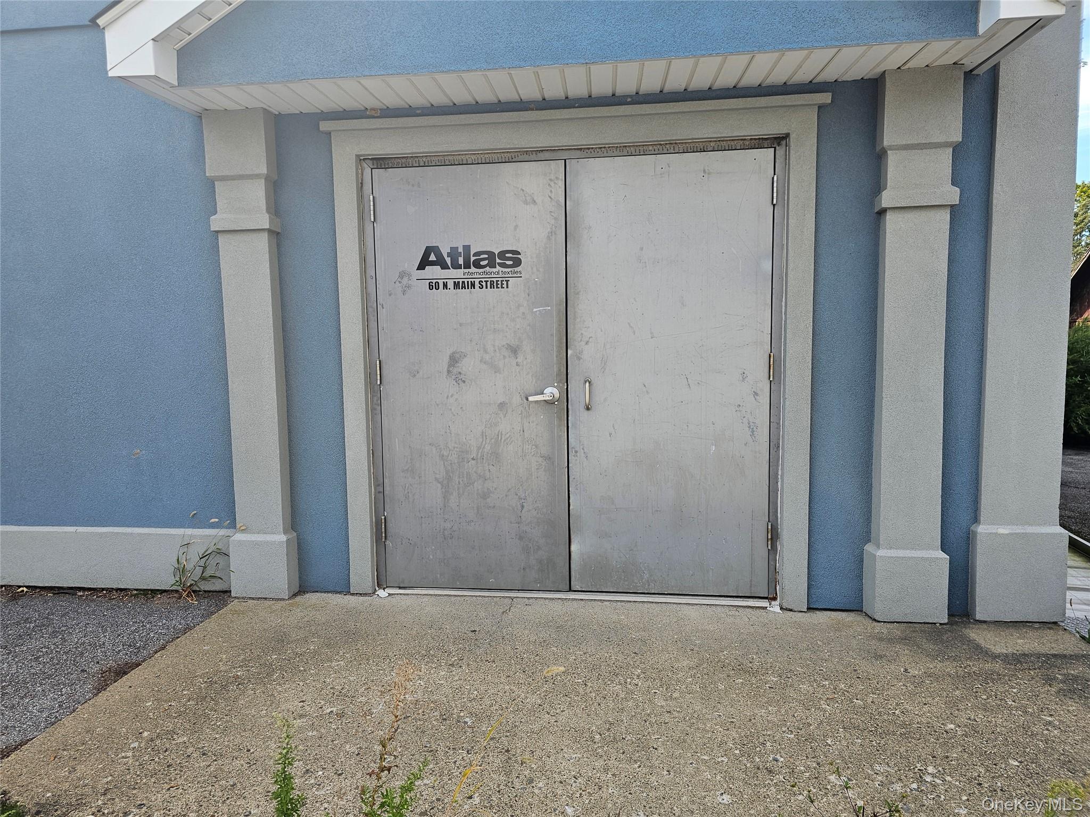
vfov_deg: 58.9
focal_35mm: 23
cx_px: 545
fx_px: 724
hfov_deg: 73.9
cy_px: 408
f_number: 1.7
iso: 20
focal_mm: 6.3
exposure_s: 1/385
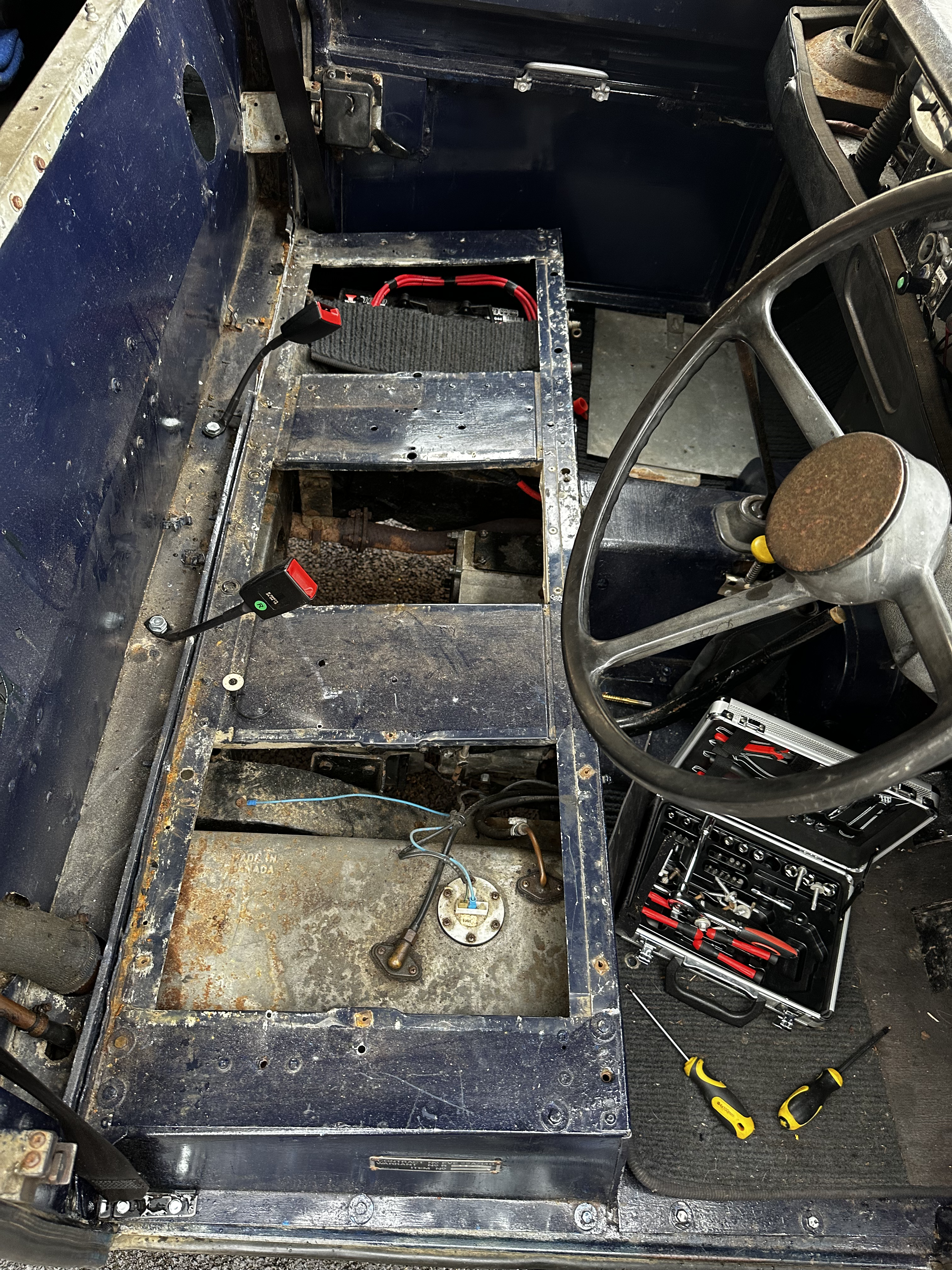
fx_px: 880
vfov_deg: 71.6
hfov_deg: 56.8
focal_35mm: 24
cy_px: 635
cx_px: 476
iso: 250
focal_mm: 6.86
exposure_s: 1/74
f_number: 1.78
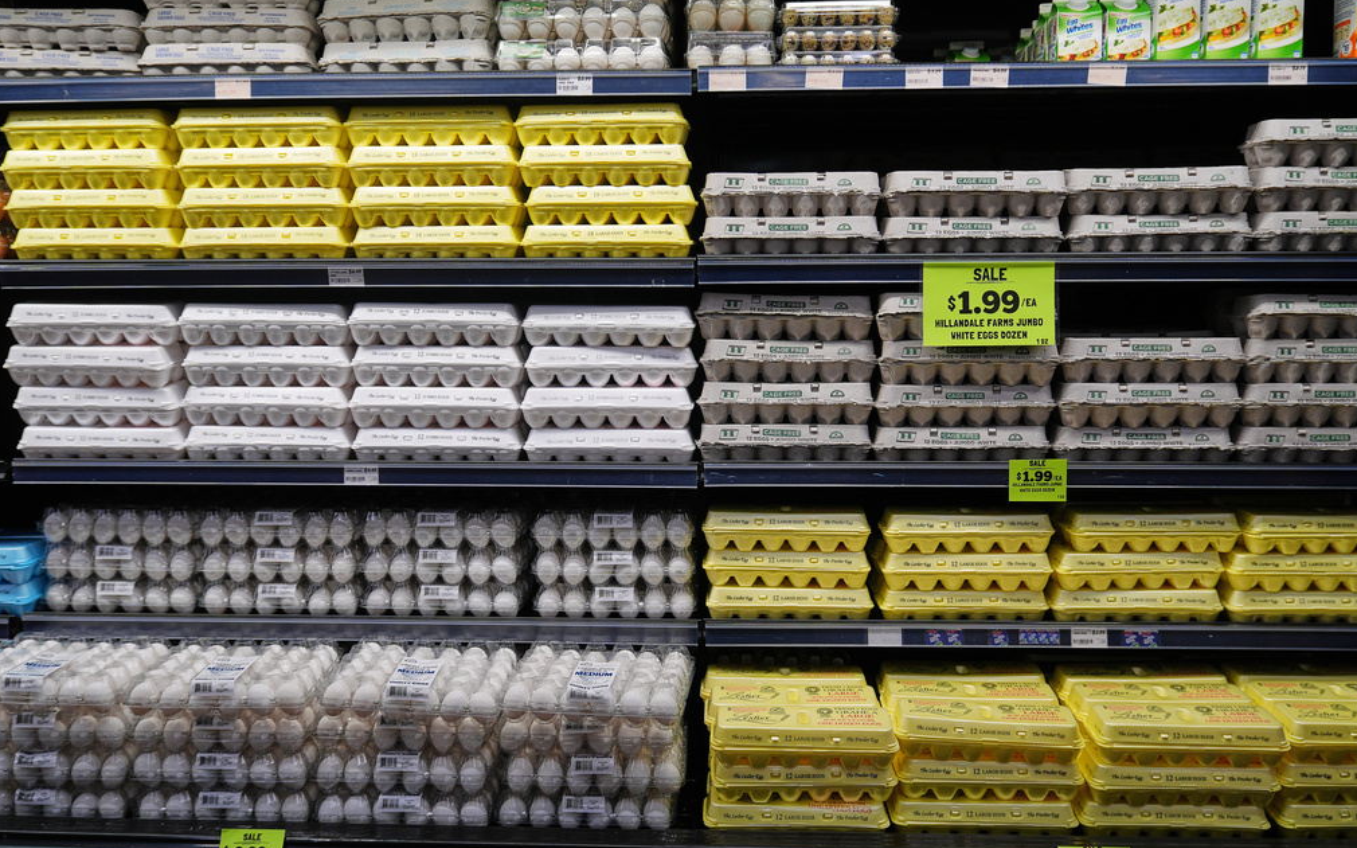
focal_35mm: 31
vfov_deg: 40.6
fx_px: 1146
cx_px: 684
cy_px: 398
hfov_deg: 61.2
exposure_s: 1/500
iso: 400
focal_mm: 30
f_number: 2.8
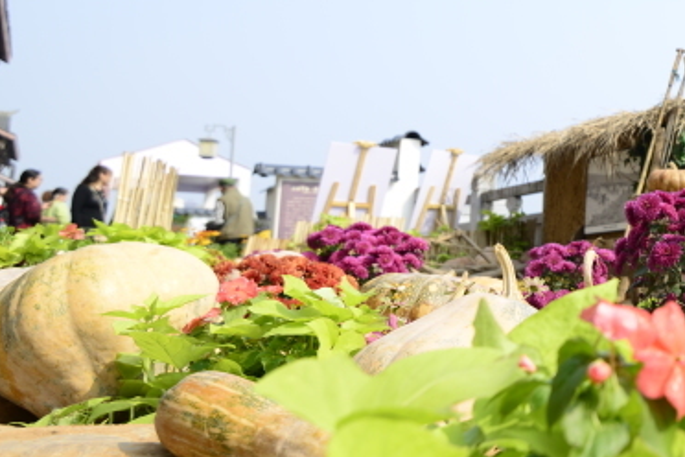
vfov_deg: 30.1
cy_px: 130
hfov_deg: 35.7
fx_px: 837
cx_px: 807
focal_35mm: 44
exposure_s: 1/500
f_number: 4
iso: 100
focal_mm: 16
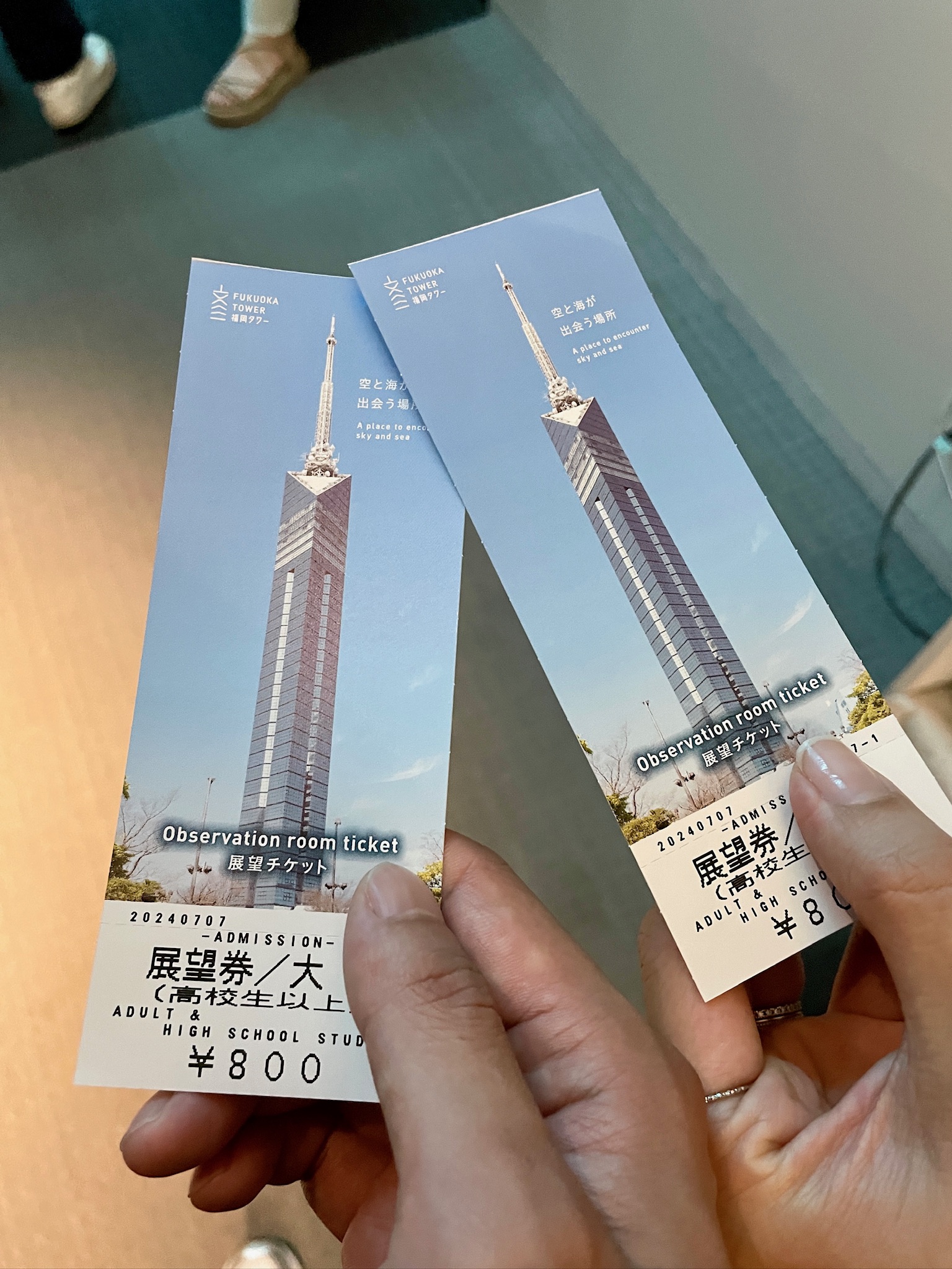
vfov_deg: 67.3
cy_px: 634
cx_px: 476
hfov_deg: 53.1
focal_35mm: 26
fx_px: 953
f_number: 1.6
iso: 500
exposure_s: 1/40
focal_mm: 4.2
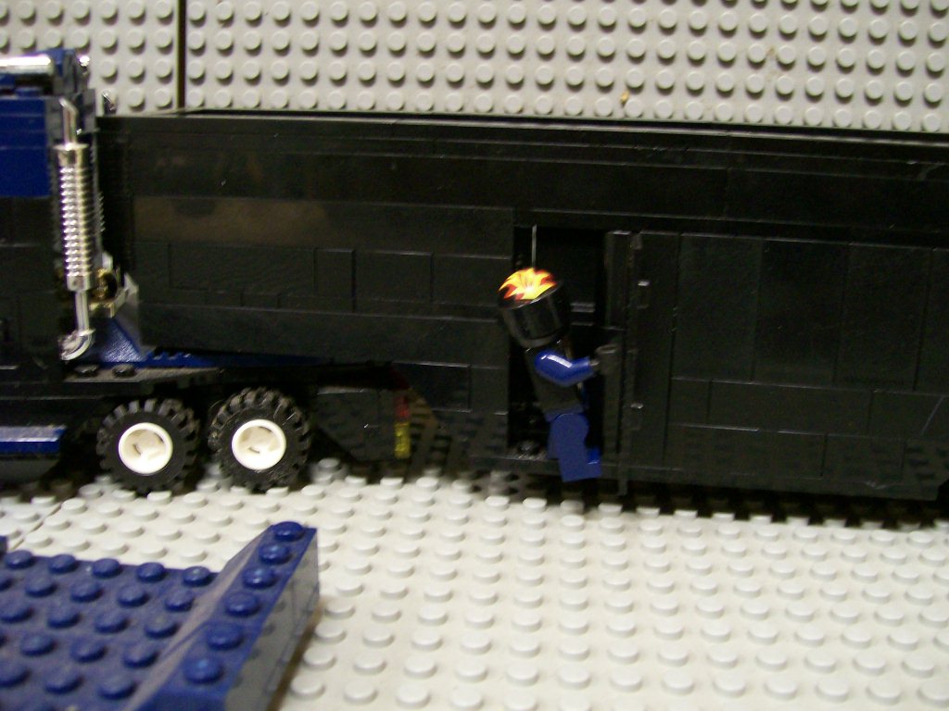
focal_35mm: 36
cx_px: 474
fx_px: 987
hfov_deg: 51.4
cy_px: 356
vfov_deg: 39.7
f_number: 2.7
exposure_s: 1/8
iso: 160
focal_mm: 6
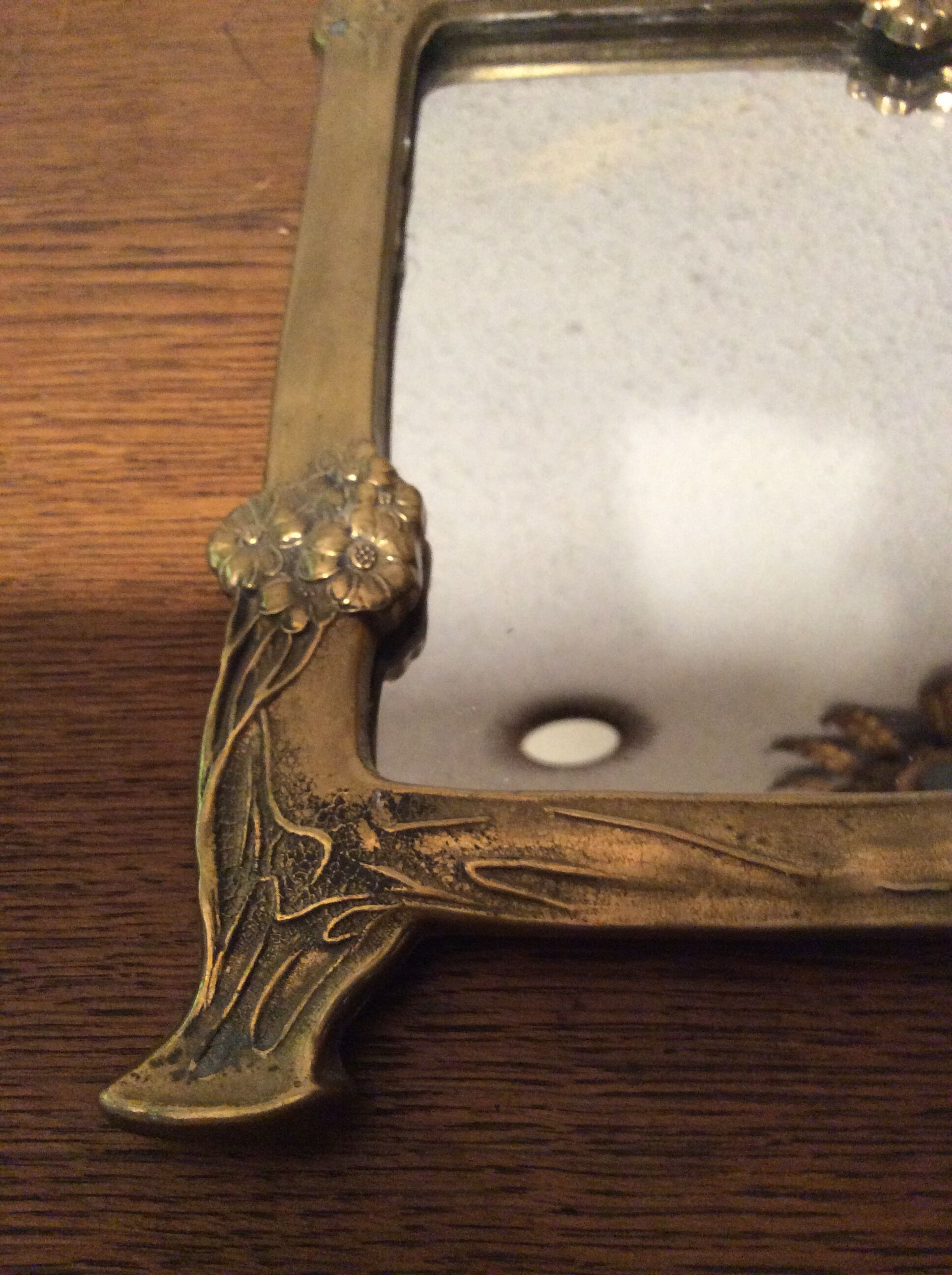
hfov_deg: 44.1
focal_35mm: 32
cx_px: 476
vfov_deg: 56.9
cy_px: 638
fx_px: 1177
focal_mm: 3.3
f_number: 2.4
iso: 320
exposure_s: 1/17
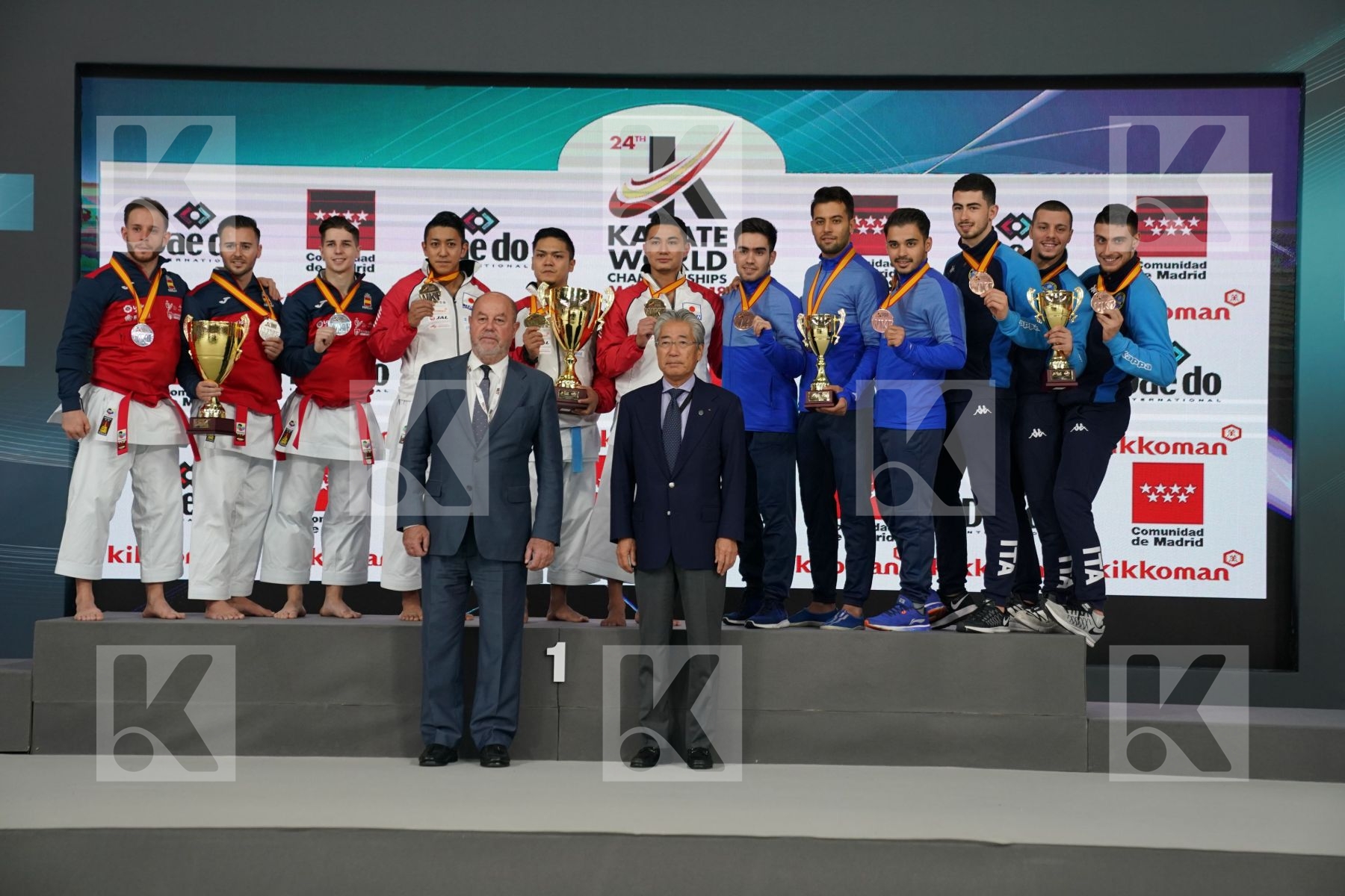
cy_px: 448
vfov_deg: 19.5
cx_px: 672
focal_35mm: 70
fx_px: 2615
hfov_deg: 28.8
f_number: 2.8
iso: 1600
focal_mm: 70
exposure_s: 1/250
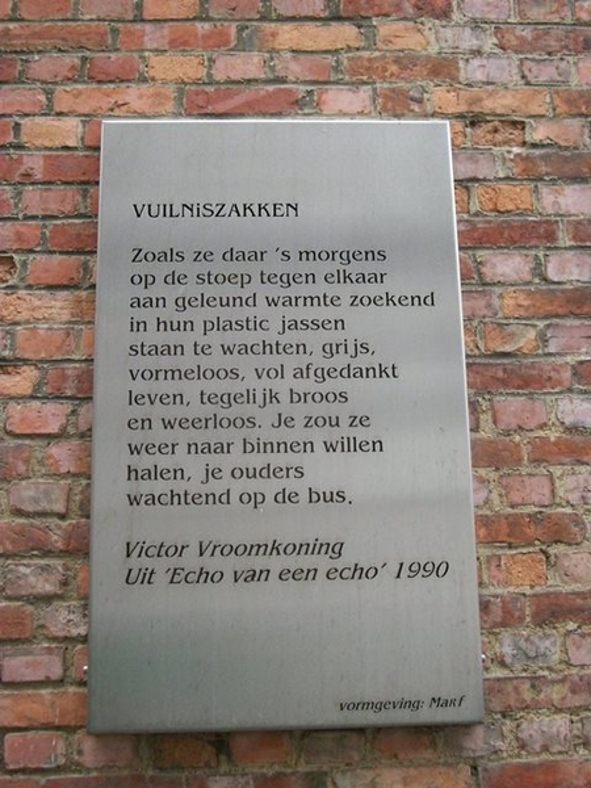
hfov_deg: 36.0
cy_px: 394
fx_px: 911
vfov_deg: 46.8
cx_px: 296
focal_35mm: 40
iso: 345
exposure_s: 1/160
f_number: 3.2
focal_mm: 7.1
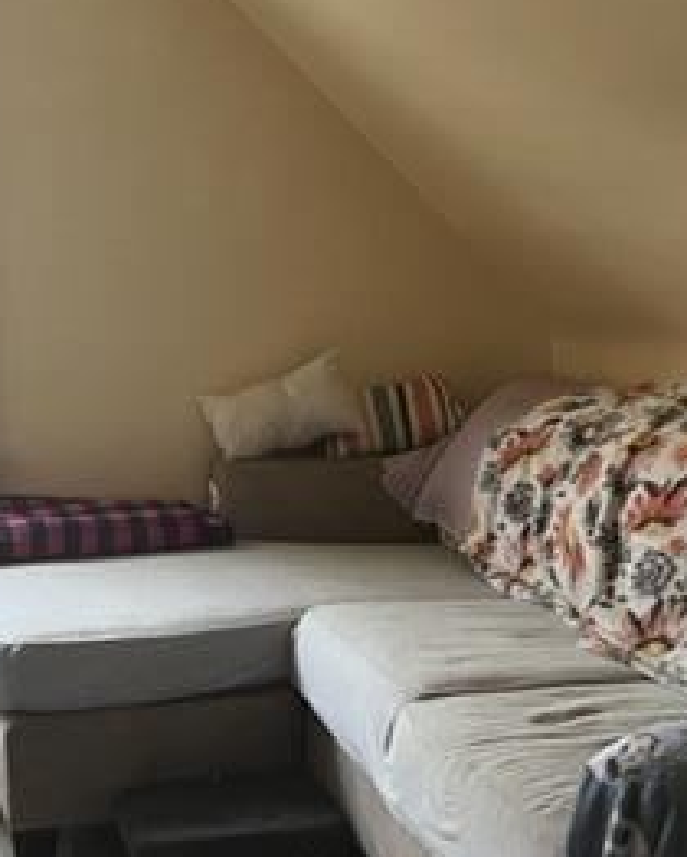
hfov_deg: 24.5
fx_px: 1574
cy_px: 448
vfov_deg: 30.5
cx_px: 209
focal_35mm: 62
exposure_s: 1/40
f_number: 1.6
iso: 400
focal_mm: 5.1
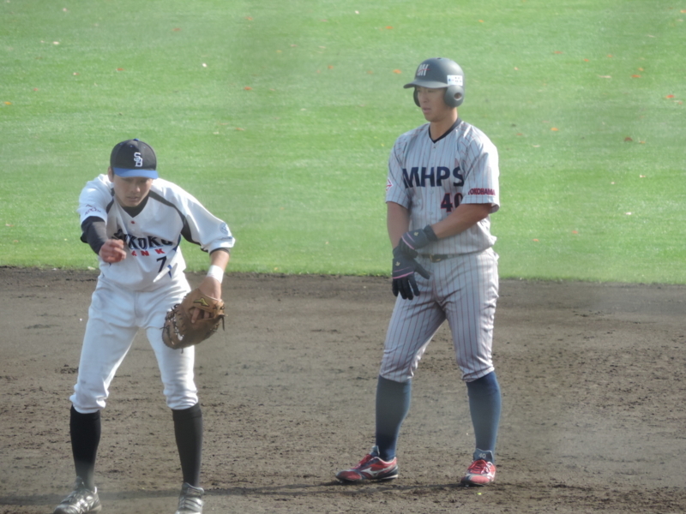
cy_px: 257
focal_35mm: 700
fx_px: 13872
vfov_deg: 2.1
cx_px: 343
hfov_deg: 2.8
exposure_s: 1/400
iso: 220
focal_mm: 124.8
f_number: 5
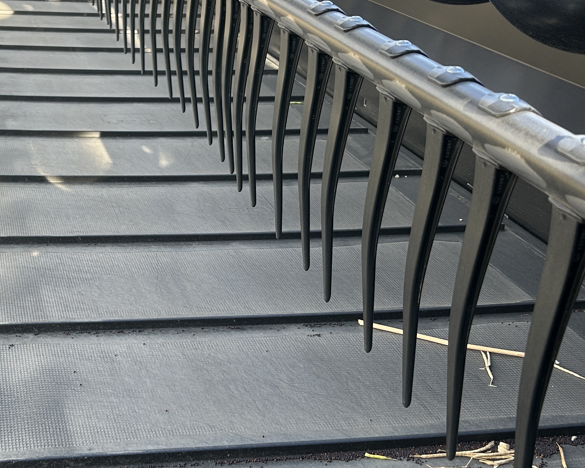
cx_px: 169
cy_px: 209
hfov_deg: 30.6
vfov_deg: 25.0
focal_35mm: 61
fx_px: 1056
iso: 50
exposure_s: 1/402
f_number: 1.5
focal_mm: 5.7
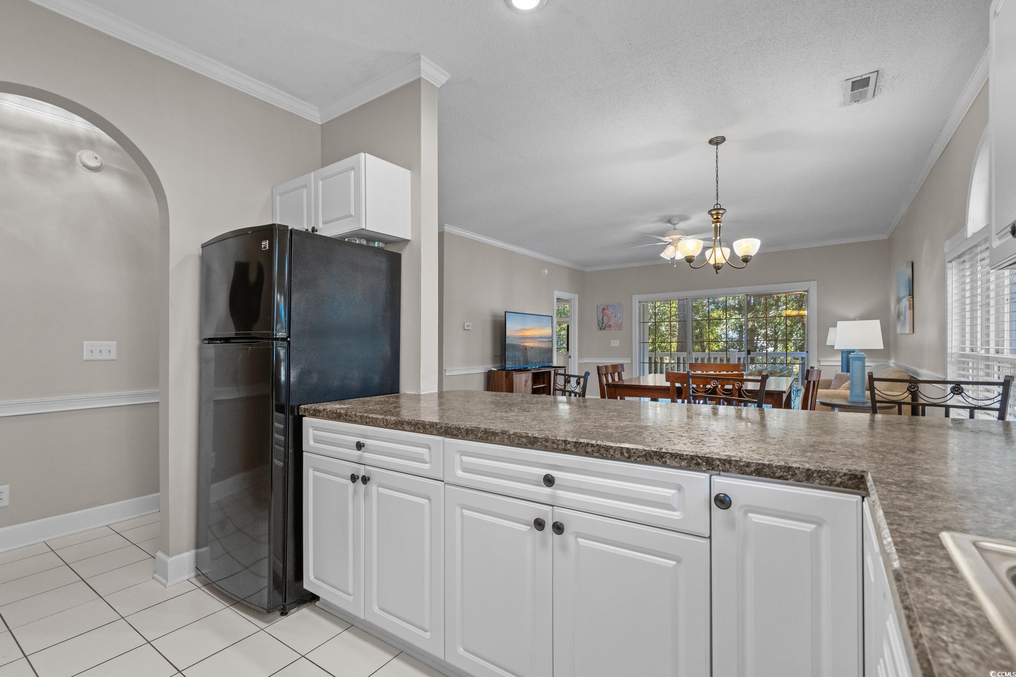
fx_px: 452
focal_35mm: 16
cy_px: 338
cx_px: 508
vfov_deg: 73.8
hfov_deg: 96.7
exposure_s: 1/15
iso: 1000
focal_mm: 16
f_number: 8
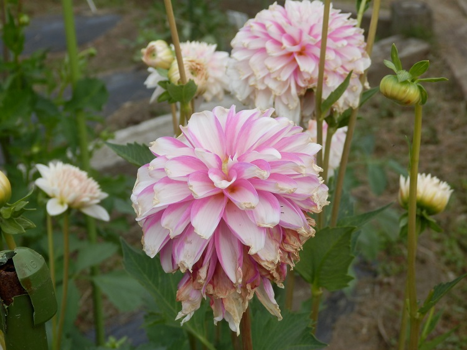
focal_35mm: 60
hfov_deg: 32.2
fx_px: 809
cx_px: 234
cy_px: 175
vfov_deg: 24.4
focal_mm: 10.8
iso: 80
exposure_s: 1/250
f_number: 4.2
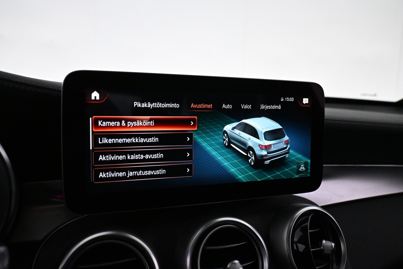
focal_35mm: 31
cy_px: 134
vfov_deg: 42.6
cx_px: 202
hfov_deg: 60.7
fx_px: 344
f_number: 3.8
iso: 4000
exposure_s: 1/200
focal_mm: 20.5
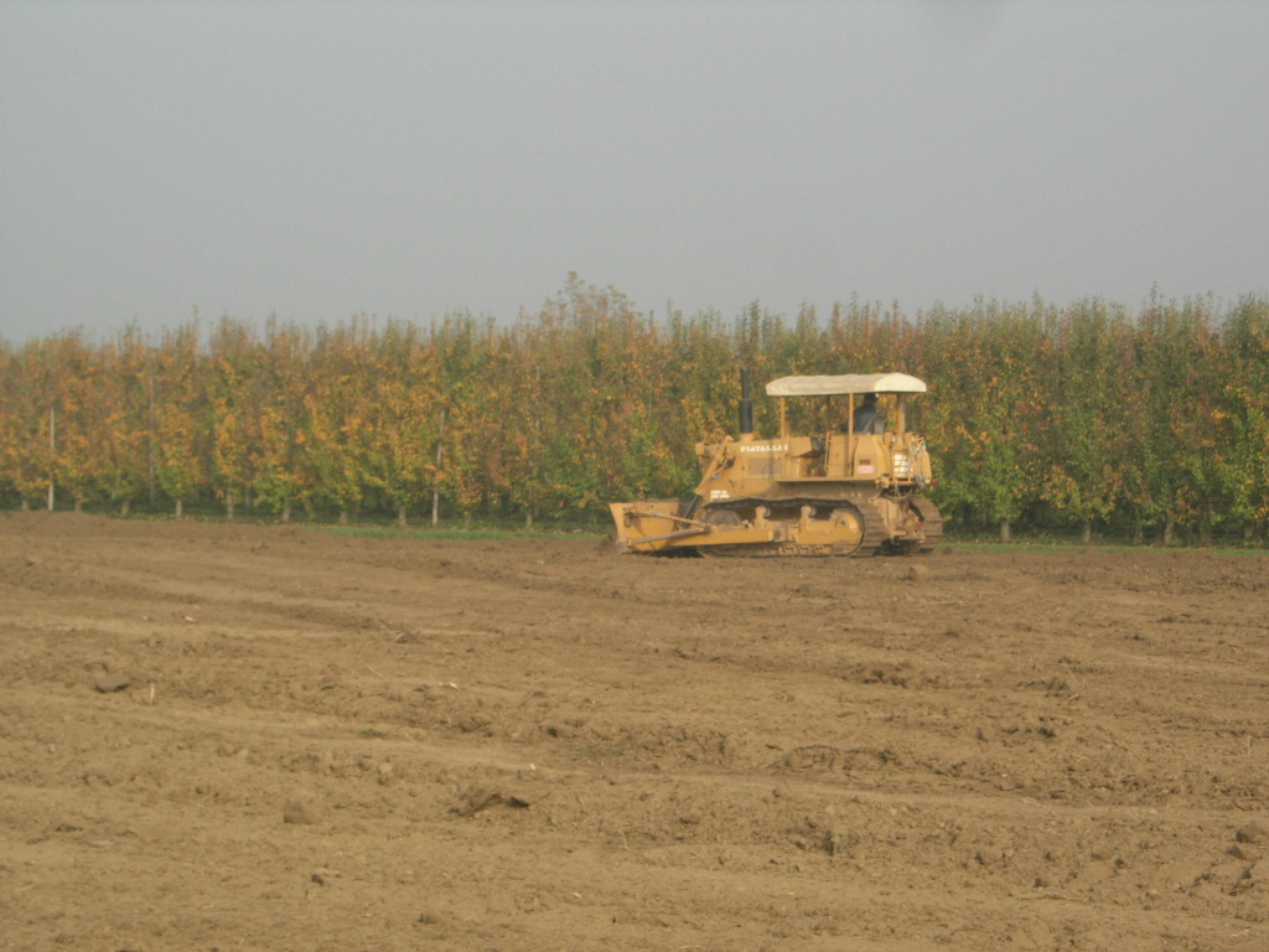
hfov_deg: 17.4
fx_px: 4143
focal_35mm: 113
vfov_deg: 13.1
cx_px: 634
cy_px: 476
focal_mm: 23.4
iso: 78
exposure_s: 1/196
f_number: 8.2
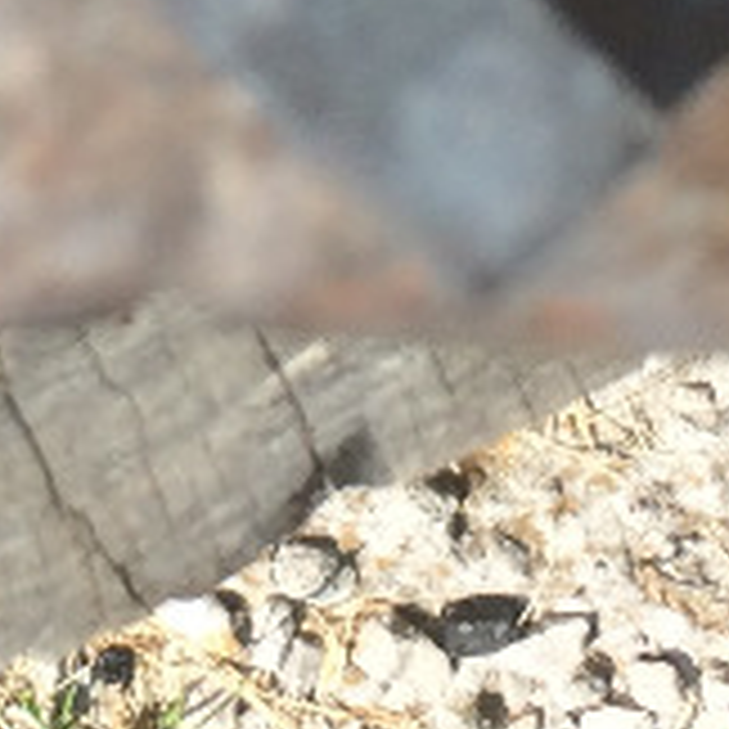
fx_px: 4074
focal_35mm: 171
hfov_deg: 10.1
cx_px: -117
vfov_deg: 9.8
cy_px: -486
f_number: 2.2
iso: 32
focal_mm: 4.15
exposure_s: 1/1642
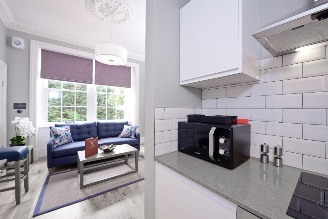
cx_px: 164
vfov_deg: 81.3
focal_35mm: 14
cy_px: 110
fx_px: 128
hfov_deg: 104.2
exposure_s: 1/30
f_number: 8
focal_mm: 14
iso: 400
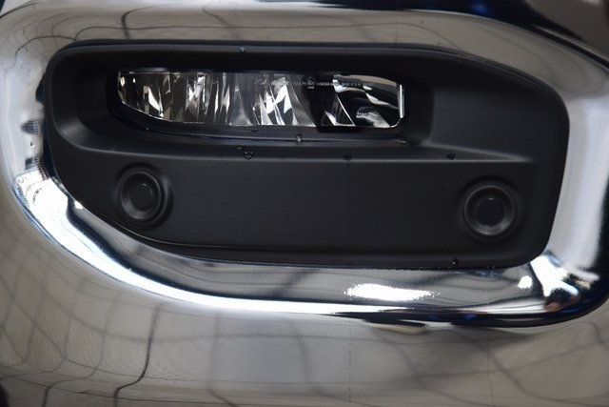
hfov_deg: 22.6
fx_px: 1523
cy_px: 204
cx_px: 304
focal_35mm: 90
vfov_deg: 15.2
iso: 1600
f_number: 4.5
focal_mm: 60
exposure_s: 1/100
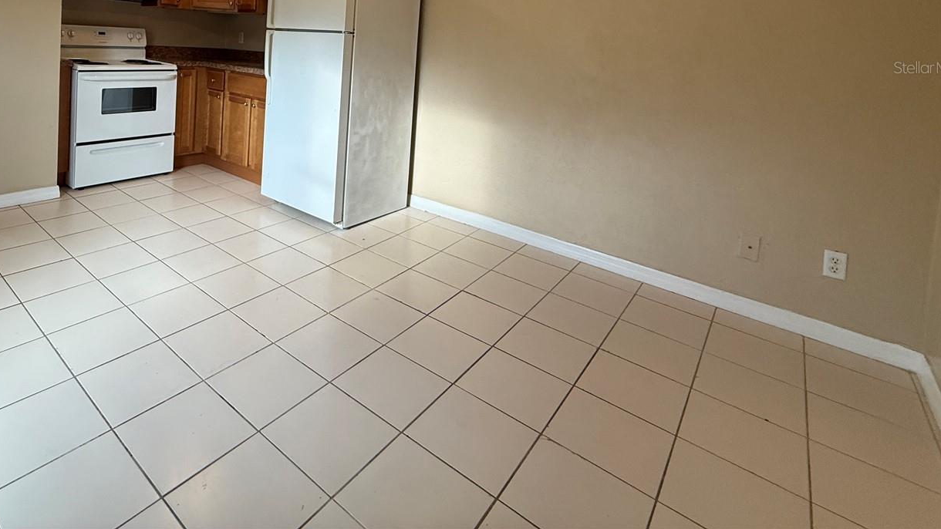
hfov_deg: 84.9
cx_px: 349
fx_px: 499
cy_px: 67
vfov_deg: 50.5
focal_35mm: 20
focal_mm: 2.22
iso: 125
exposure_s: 1/120
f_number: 2.2
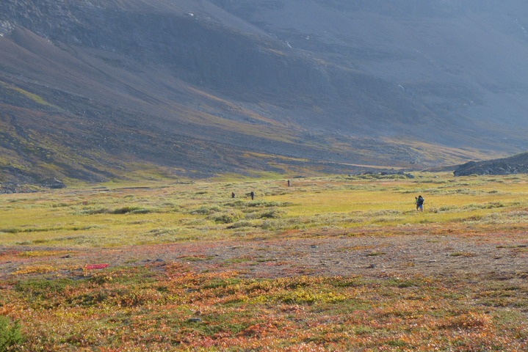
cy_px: 176
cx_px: 264
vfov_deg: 15.2
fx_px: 1320
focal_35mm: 90
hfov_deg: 22.6
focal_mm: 17.7
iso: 80
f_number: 2.8
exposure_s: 1/500
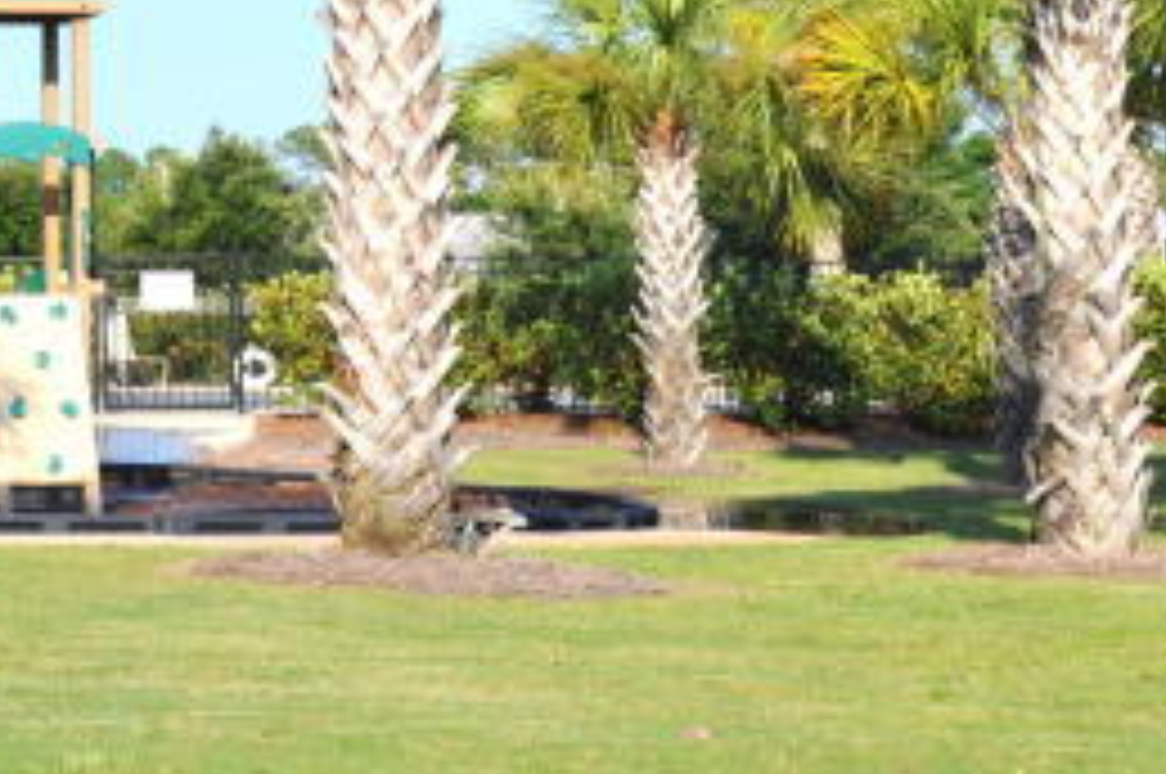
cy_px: -128
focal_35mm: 134
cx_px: -167
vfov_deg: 10.1
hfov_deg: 14.9
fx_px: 4335
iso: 200
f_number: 9
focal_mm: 32
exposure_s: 1/320
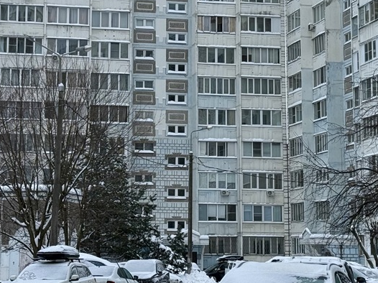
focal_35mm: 105
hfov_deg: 18.7
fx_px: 1146
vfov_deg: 14.0
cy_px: 39
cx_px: 161
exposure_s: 1/733
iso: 64
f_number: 1.78
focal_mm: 6.76
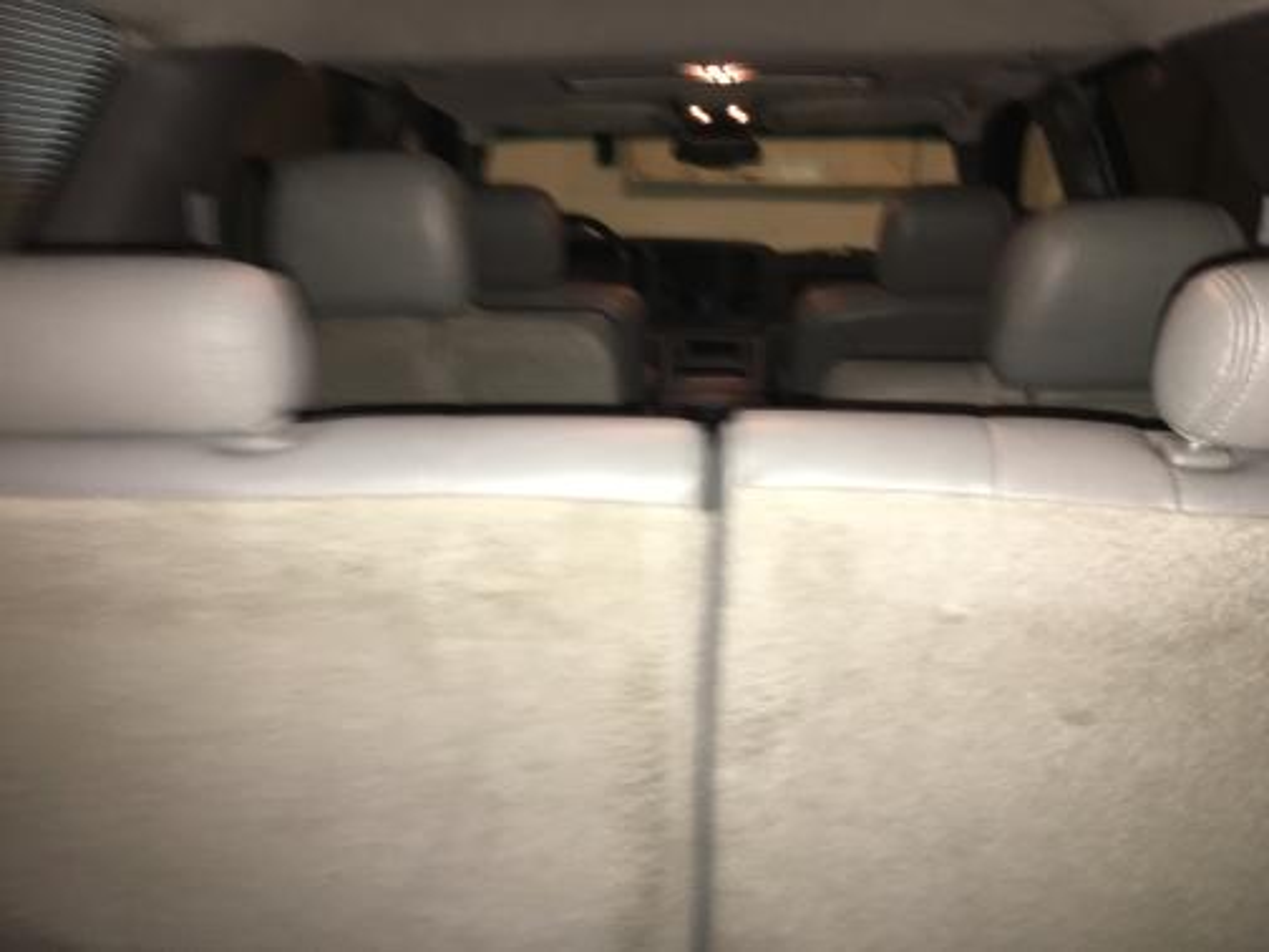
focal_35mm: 29
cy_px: 476
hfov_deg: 61.7
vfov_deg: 48.2
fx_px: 1063
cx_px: 634
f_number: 2.2
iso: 160
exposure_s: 1/16
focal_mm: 4.15
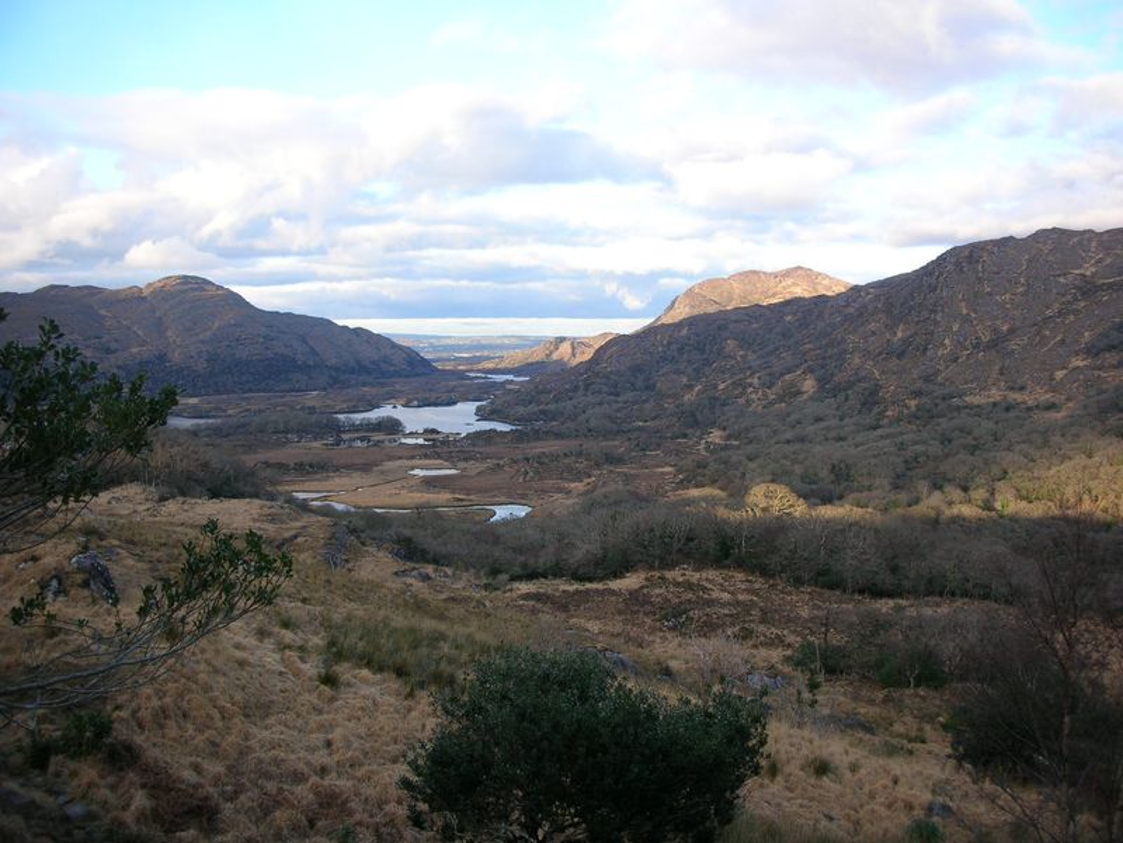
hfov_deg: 52.6
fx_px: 1135
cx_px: 562
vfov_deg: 40.7
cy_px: 422
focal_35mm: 35
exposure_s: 1/121
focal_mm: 5.8
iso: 50
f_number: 3
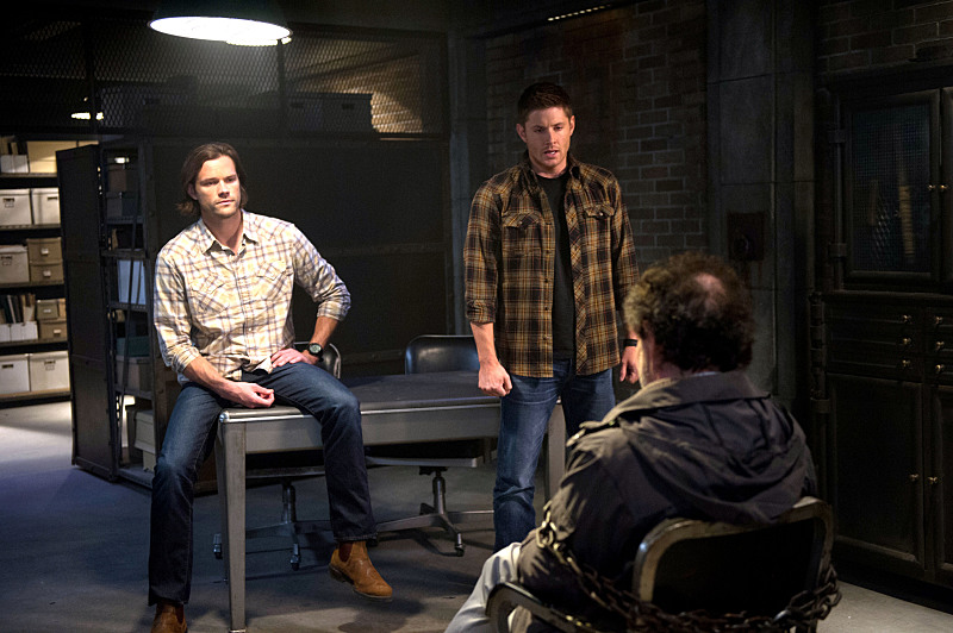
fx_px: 1322
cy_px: 316
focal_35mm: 50
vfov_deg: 26.9
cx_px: 476
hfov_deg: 39.6
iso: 2500
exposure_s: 1/80
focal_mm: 50
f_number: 2.8
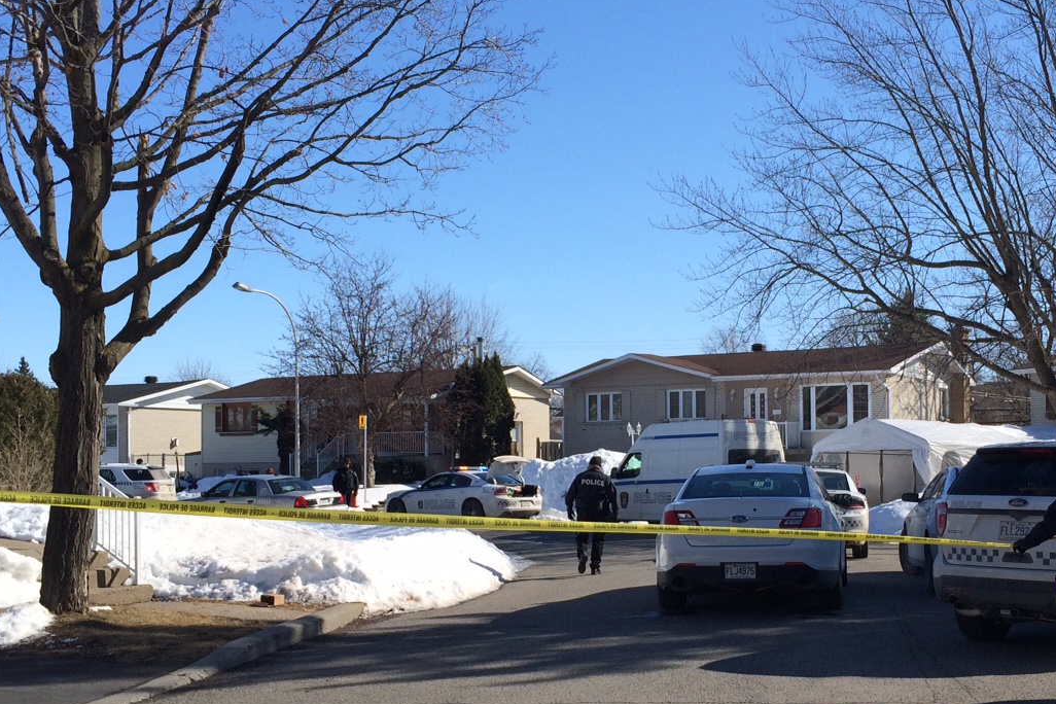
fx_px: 1408
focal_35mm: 48
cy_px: 426
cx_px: 638
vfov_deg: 28.0
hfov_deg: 40.9
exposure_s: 1/2564
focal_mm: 4.15
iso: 32
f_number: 2.2
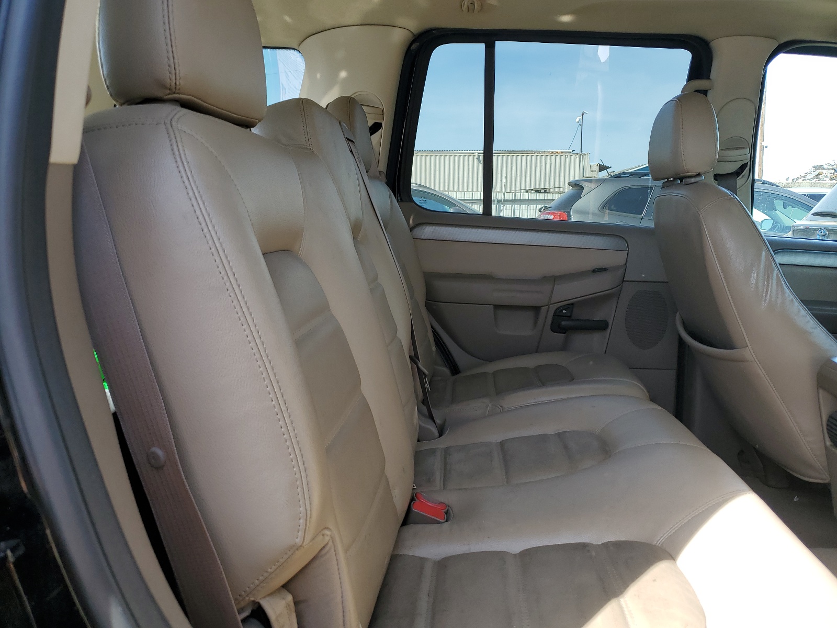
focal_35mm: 26
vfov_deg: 53.1
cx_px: 418
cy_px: 314
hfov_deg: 67.3
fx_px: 629
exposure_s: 1/476
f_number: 1.5
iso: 50
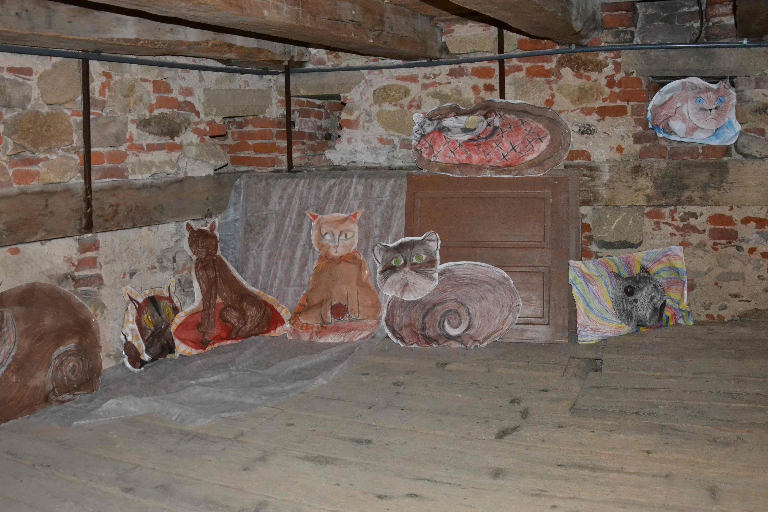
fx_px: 683
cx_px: 367
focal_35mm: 32
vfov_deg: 41.1
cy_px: 247
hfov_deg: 58.7
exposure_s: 1/60
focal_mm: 18
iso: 3200
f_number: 3.5
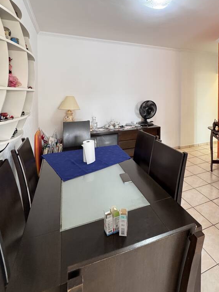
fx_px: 169
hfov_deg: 65.0
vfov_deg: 79.2
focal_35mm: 20
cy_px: 98
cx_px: 136
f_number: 2.2
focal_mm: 2.22
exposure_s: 1/60
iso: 320
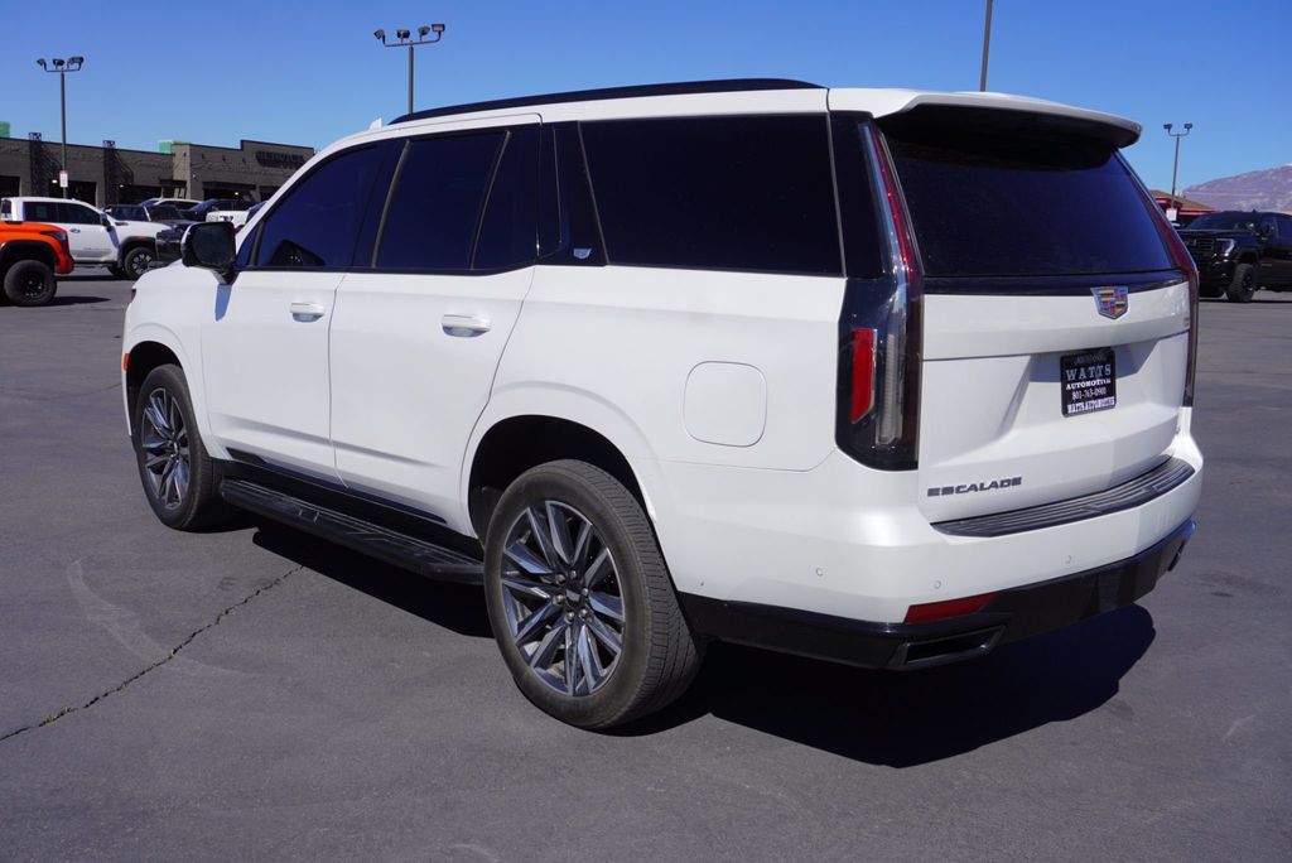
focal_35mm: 33
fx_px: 1185
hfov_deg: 57.2
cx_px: 646
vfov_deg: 40.0
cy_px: 432
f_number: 8
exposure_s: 1/500
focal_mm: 22
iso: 100
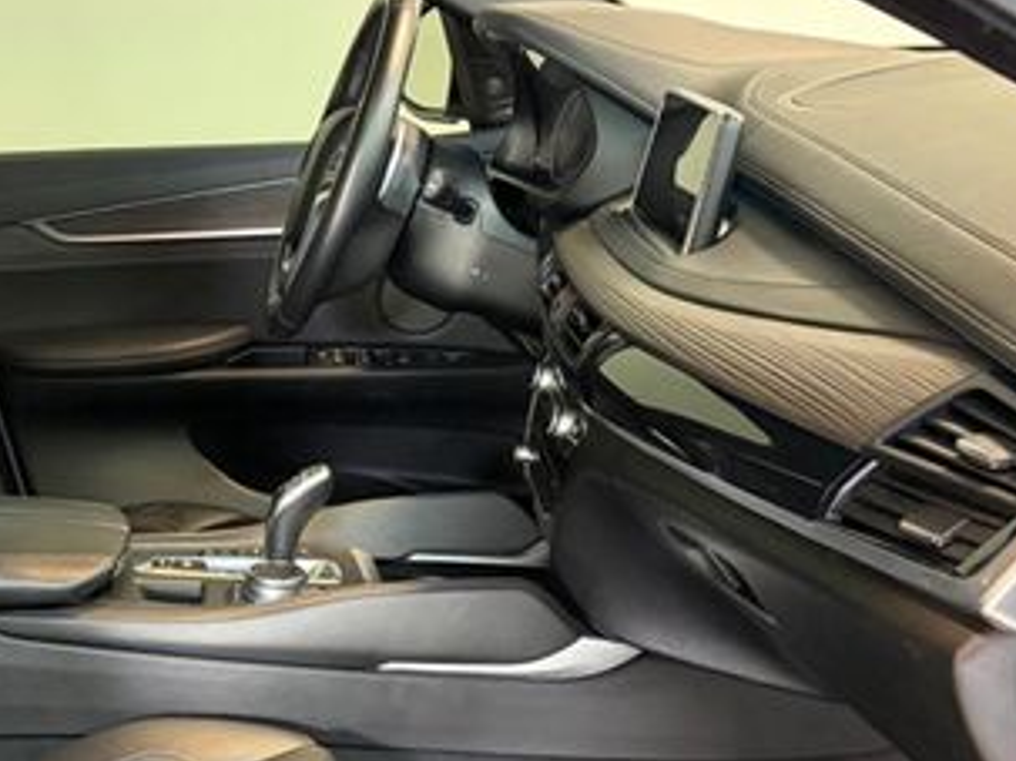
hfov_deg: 33.9
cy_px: 768
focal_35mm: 55
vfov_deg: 25.2
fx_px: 1614
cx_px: 201
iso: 500
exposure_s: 1/30
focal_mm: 5.96
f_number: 1.6
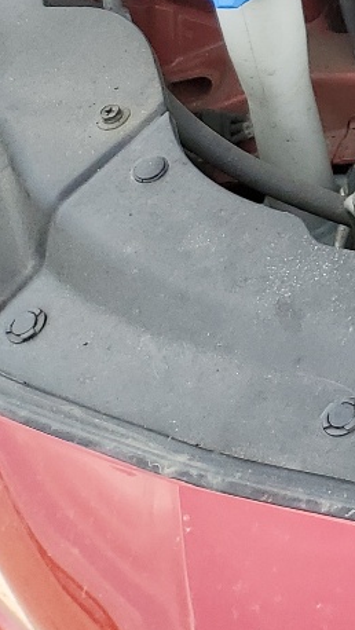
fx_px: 1655
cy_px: -188
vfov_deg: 19.8
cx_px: 1098
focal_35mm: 99
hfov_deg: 9.4
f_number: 1.5
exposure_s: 1/714
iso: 50
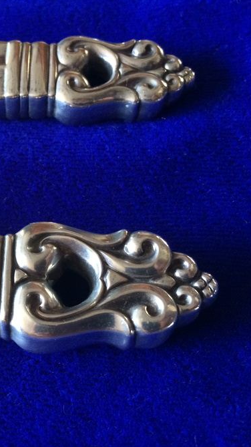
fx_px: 521
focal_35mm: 44
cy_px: 224
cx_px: 8
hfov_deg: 25.9
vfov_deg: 46.4
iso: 160
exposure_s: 1/30
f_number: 2.2
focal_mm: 4.12
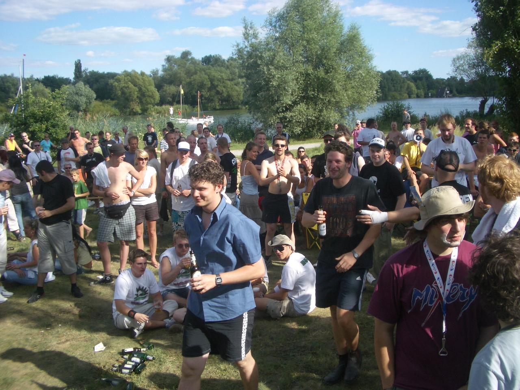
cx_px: 260
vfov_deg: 40.7
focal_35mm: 35
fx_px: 526
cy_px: 195
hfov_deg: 52.6
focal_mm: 5.8
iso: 50
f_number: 4.3
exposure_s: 1/320
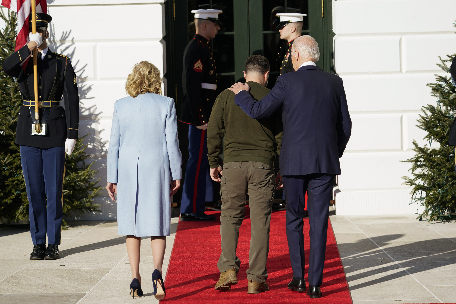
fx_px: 2533
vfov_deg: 6.9
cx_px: 228
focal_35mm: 200
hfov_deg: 10.3
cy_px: 152
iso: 200
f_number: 5.6
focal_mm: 200
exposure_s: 1/1000
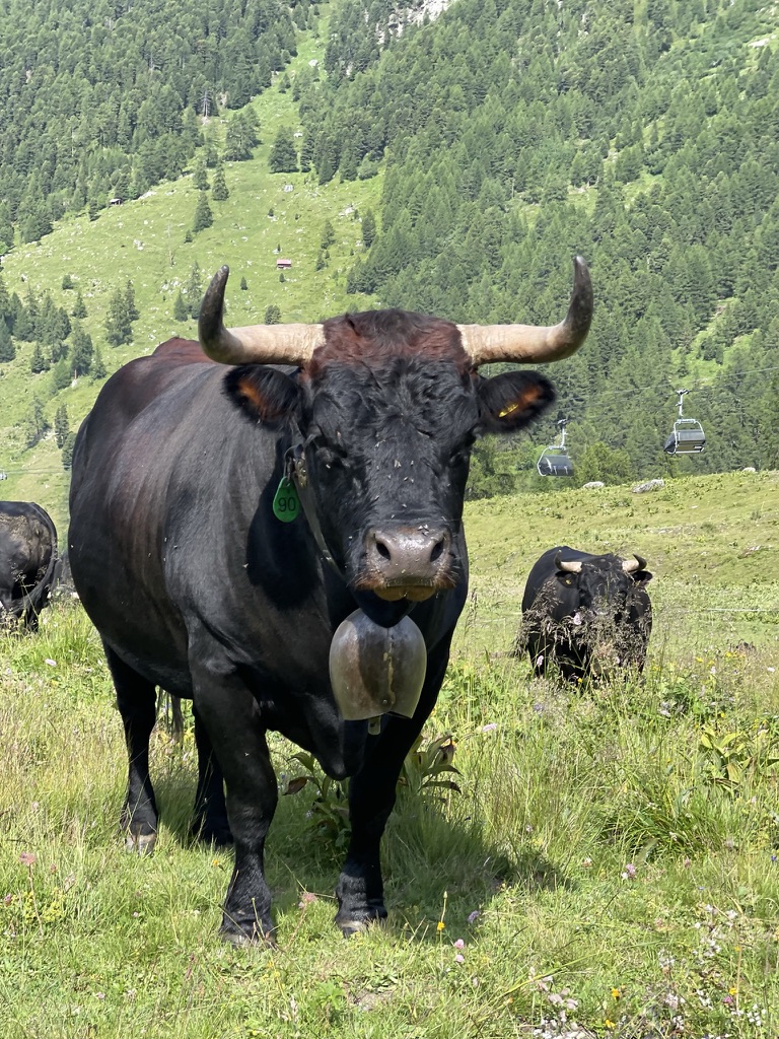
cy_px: 520
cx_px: 390
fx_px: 1920
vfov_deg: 30.3
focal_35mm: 64
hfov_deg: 22.9
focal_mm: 7.5
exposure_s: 1/256
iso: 20
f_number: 2.2
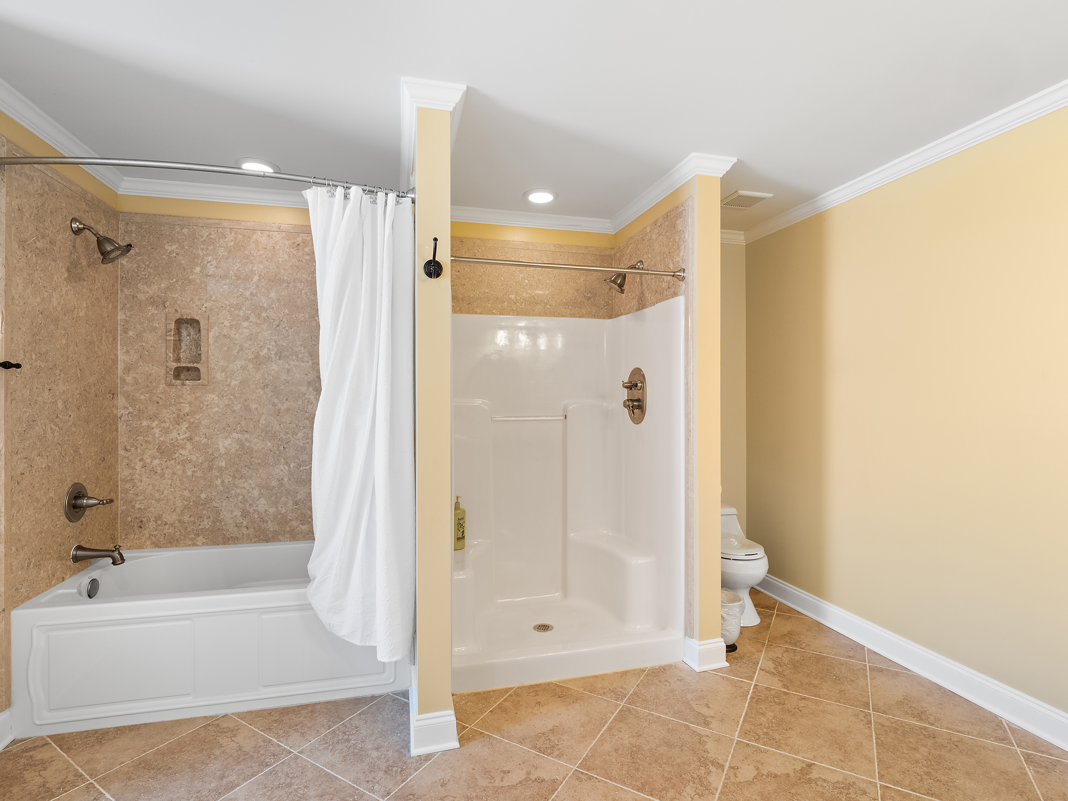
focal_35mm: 16
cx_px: 534
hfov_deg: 94.5
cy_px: 400
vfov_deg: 78.1
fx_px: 494
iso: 200
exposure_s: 1/3
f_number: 5.6
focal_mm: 8
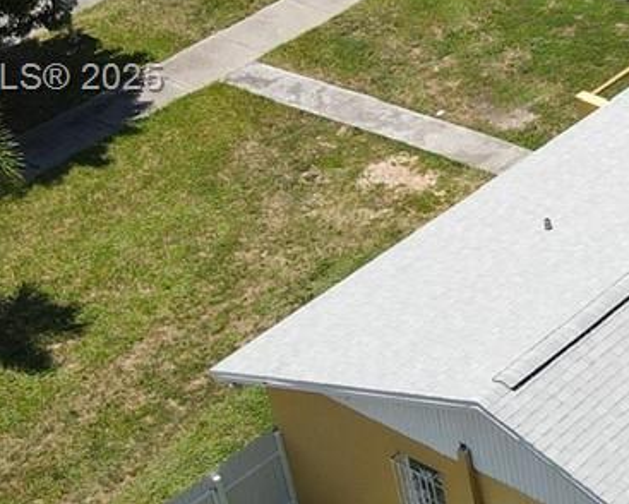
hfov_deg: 16.8
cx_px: 985
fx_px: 1900
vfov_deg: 15.0
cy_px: 81
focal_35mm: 102
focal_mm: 4.5
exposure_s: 1/640
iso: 100
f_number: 2.8
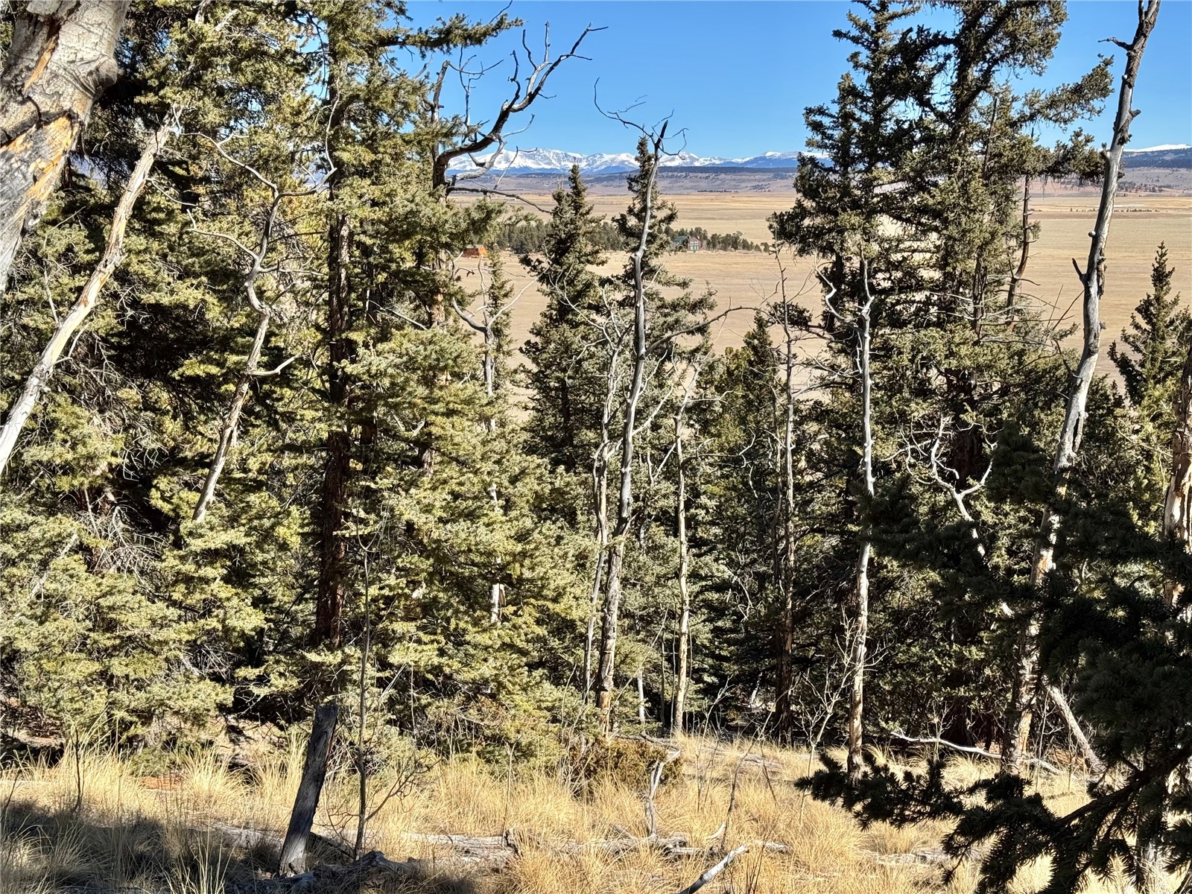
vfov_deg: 30.3
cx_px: 596
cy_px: 447
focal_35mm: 48
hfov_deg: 39.7
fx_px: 1653
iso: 64
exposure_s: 1/2611
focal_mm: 6.76
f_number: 1.78
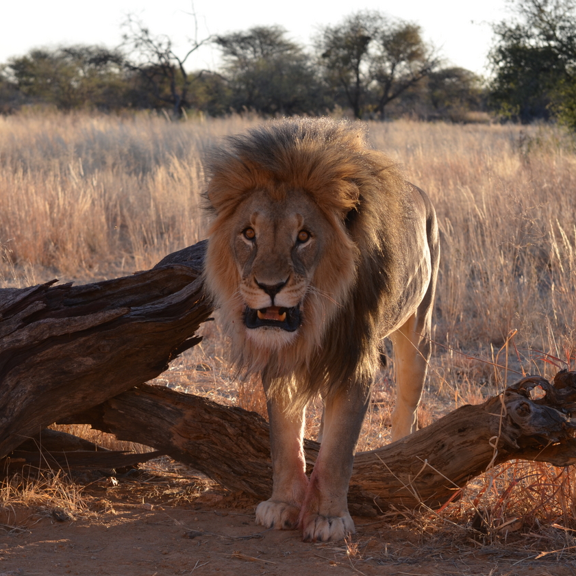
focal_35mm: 151
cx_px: 276
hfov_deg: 11.6
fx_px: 2843
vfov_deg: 11.6
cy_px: 289
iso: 200
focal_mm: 78
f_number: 7.1
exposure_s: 1/200
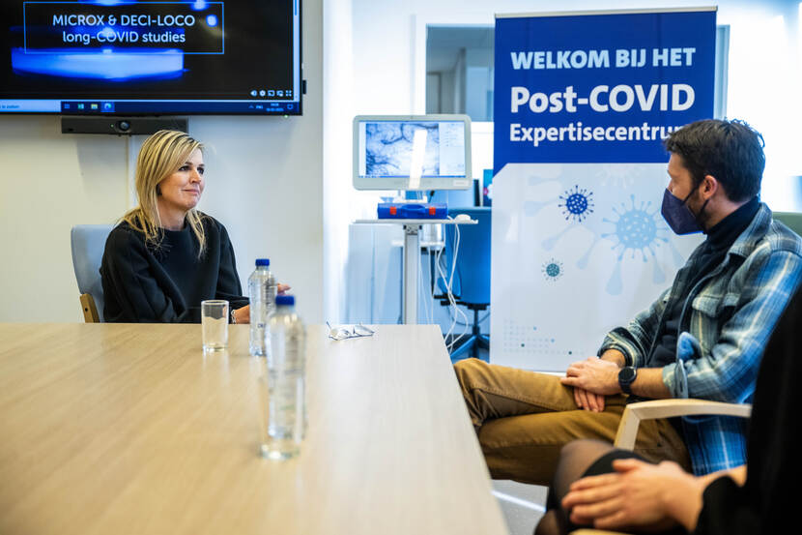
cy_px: 268
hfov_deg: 43.6
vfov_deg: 29.9
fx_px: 1002
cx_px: 401
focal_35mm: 45
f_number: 2.8
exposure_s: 1/400
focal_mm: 45
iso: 2500
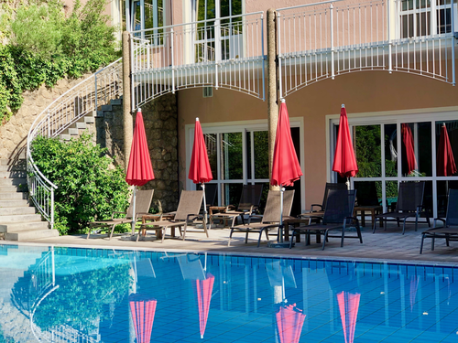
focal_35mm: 57
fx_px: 754
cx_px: 229
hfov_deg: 33.8
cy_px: 172
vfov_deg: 25.7
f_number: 2.8
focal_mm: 6.6
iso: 20
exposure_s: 1/306
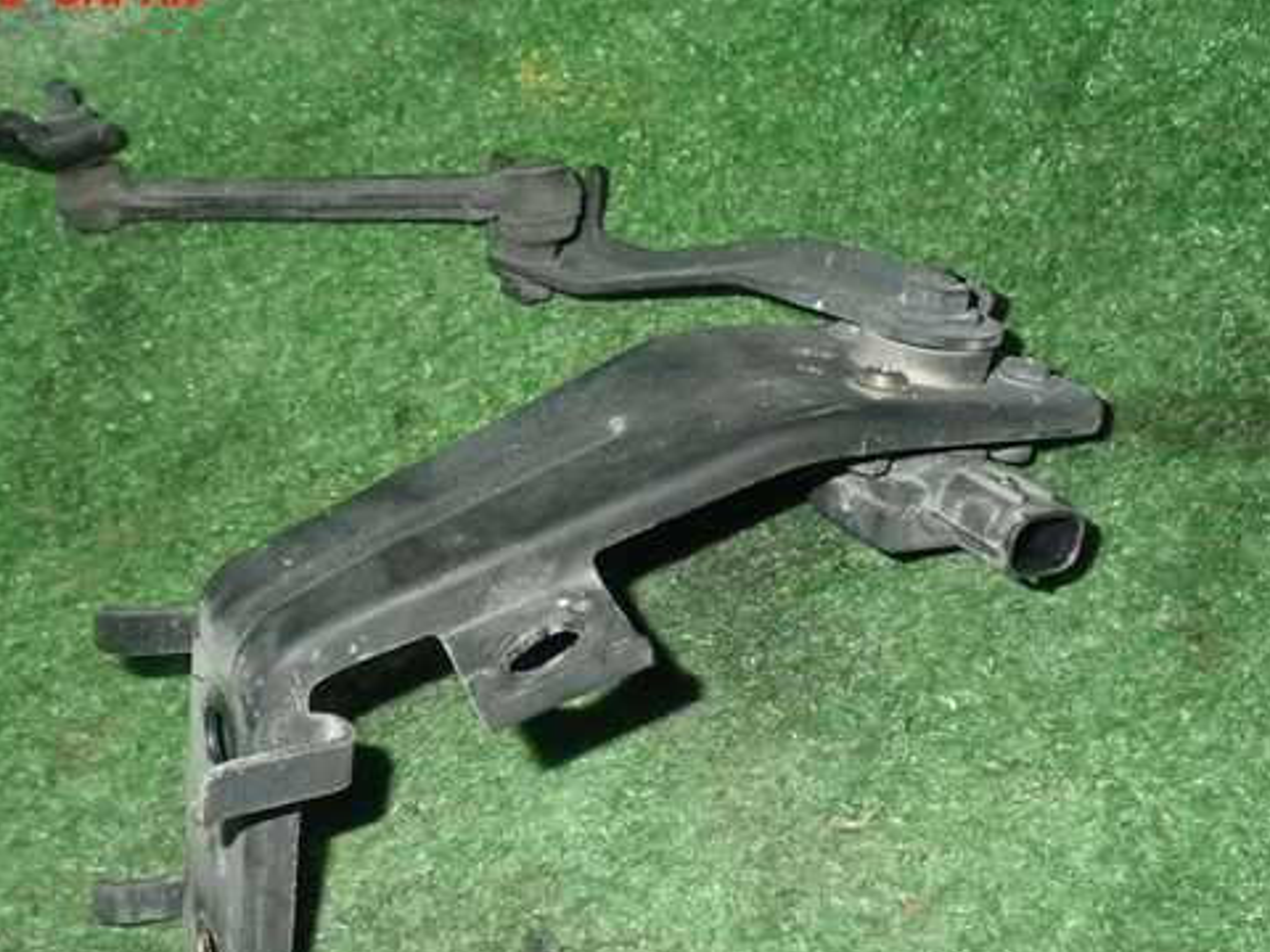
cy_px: 550
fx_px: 1651
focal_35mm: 45
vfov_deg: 32.1
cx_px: 511
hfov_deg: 41.9
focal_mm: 6.37
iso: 800
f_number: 7.1
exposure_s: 1/40
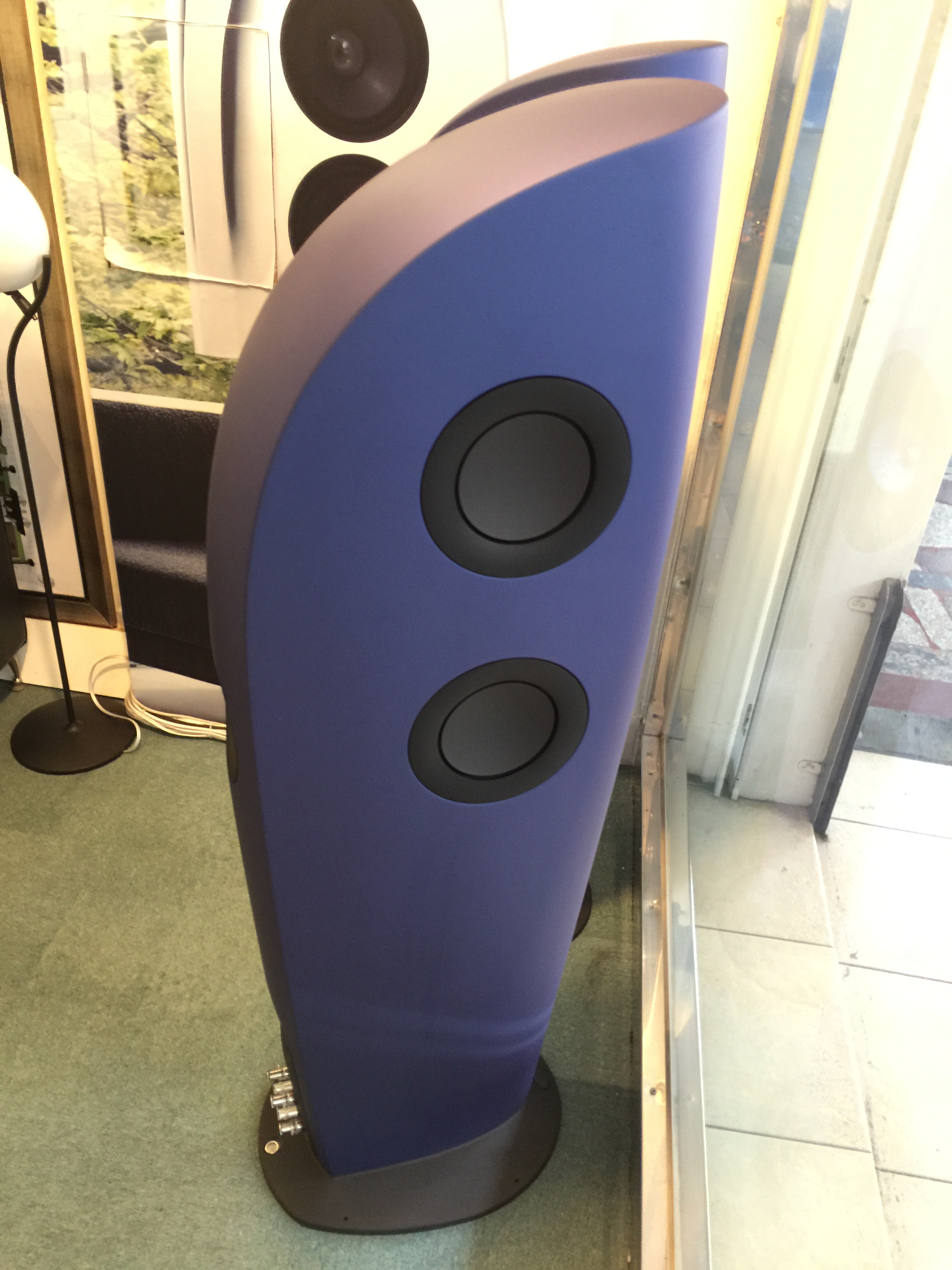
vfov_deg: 61.7
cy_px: 635
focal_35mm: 29
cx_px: 476
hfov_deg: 48.2
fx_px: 1063
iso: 100
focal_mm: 4.15
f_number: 2.2
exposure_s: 1/4
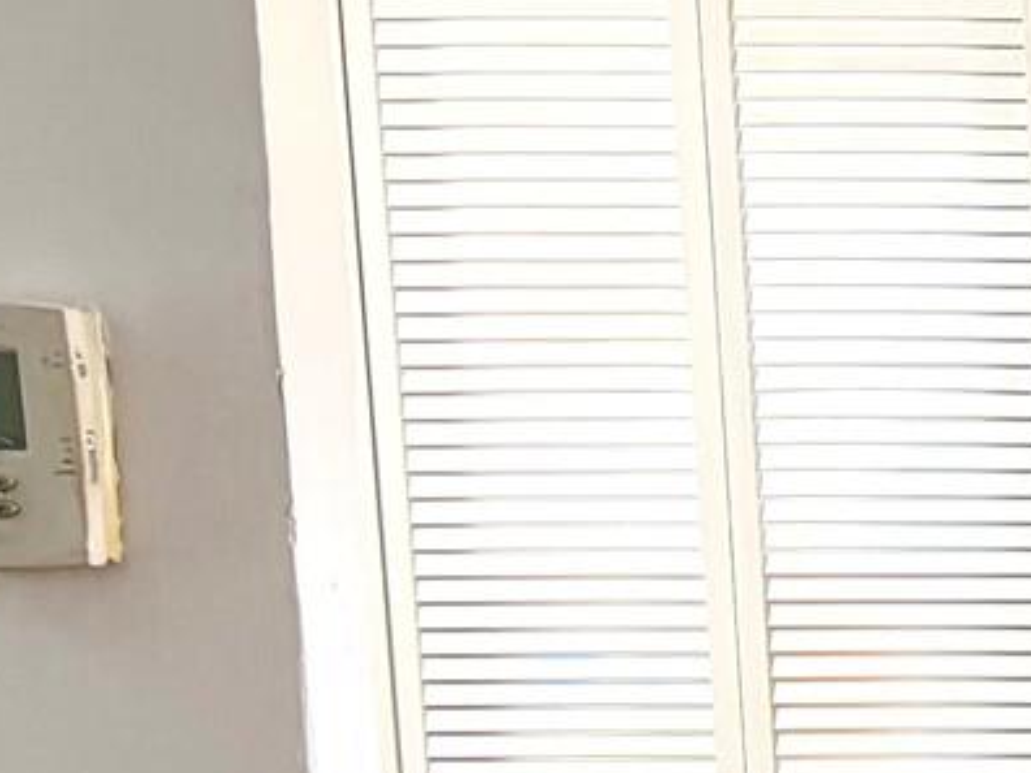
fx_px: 3693
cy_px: 895
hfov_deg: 12.4
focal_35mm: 124
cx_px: 2505
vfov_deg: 11.7
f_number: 1.78
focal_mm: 6.76
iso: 200
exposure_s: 1/120
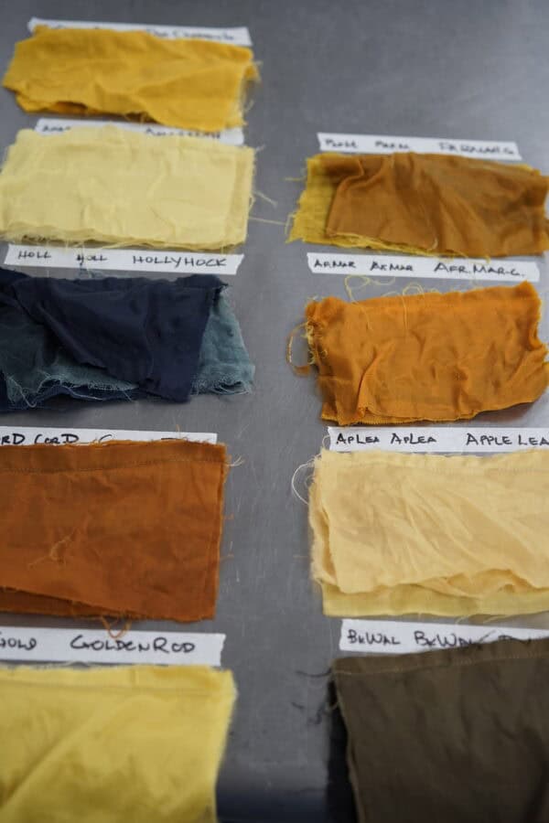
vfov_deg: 36.2
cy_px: 412
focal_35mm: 55
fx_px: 1258
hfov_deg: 24.6
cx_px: 274
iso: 640
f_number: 4
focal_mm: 55
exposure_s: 1/160
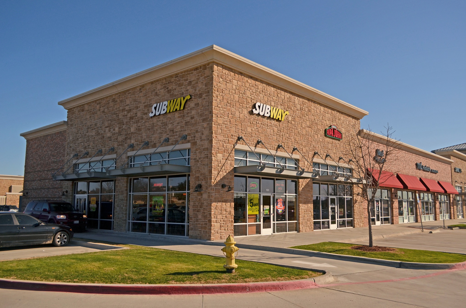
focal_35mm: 30
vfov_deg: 43.4
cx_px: 233
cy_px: 154
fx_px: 387
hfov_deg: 62.0
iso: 200
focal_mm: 20
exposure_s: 1/4000
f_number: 5.6
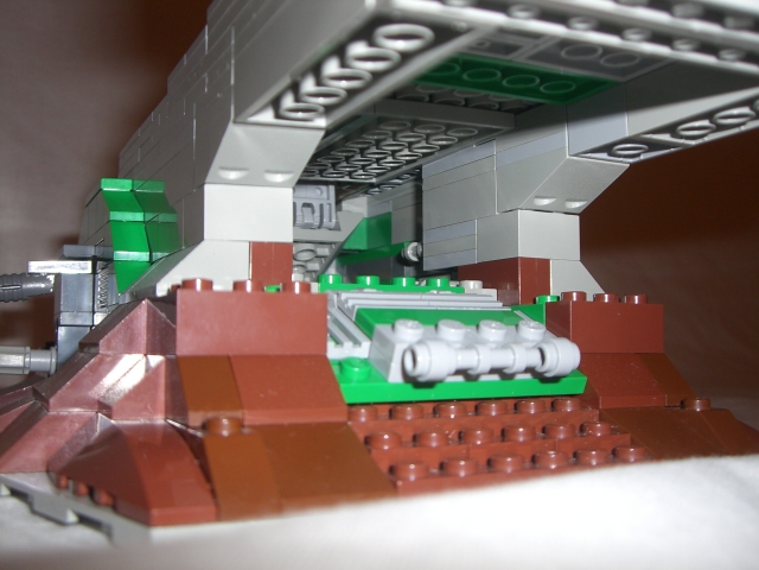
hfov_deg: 49.0
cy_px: 285
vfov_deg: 37.7
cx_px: 380
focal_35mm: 38
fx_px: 833
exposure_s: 1/60
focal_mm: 6.2
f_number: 2.7
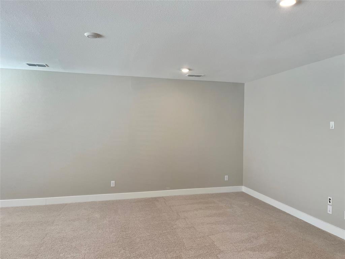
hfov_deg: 67.3
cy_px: 130
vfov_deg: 53.1
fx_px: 259
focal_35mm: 26
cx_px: 172
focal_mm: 5.1
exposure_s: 1/120
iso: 80
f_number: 1.6
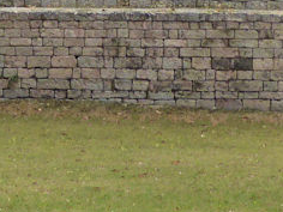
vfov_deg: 5.7
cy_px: -232
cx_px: -68
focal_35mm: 254
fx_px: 2077
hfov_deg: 7.7
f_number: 4.1
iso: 100
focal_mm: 9
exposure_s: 1/320
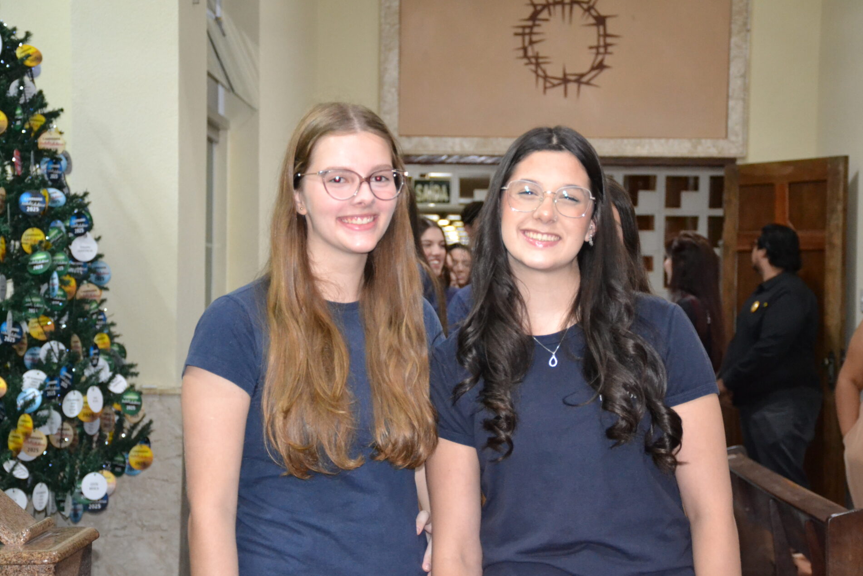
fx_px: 2038
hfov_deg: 23.9
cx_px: 436
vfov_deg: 16.1
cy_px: 286
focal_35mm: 85
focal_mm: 56
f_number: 4.8
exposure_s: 1/60
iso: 3200
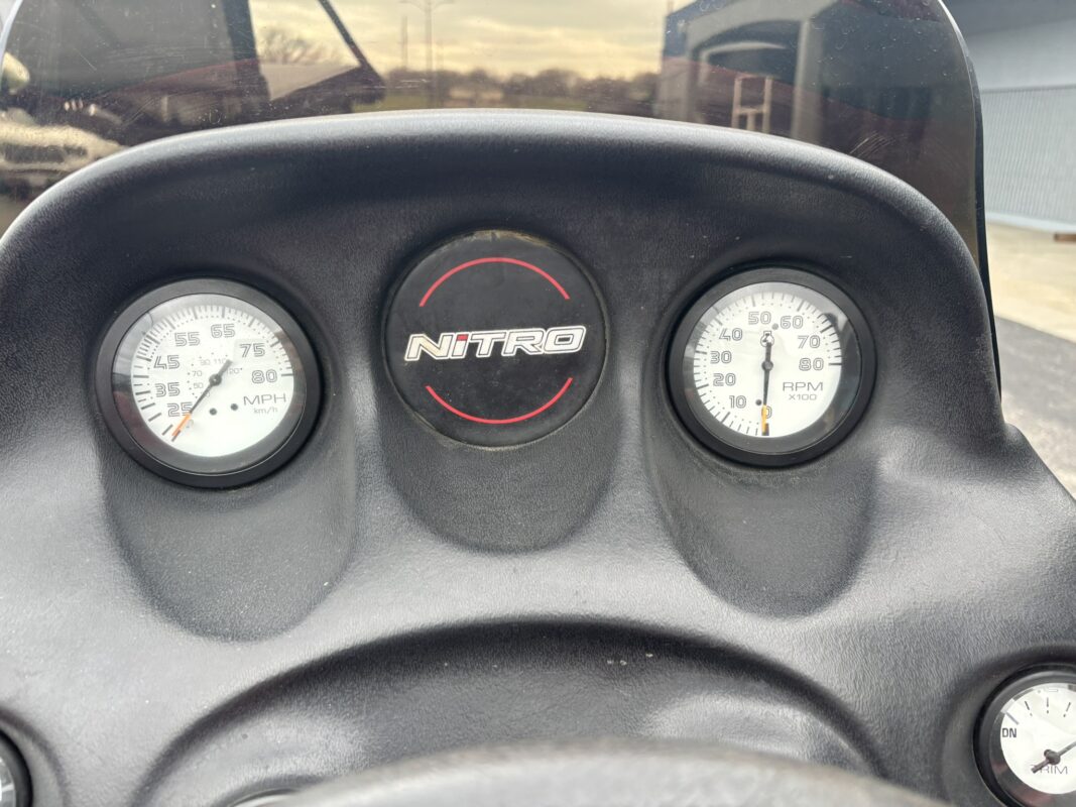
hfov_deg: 67.3
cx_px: 538
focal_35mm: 26
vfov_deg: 53.1
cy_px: 404
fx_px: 808
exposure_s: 1/349
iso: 50
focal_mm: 5.96
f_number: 1.6
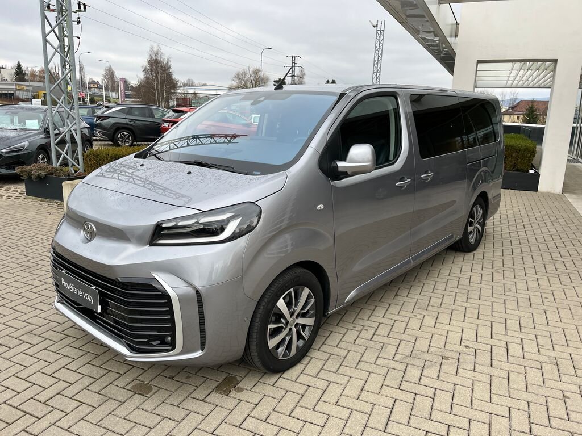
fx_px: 437
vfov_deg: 53.1
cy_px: 218
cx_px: 291
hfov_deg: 67.3
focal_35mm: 26
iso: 50
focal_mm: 5.1
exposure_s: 1/569
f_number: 1.6
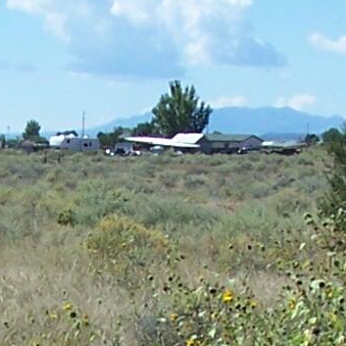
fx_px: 2578
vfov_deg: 7.6
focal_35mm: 228
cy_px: 445
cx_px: 39
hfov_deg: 7.7
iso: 80
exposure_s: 1/750
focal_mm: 6.3
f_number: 4
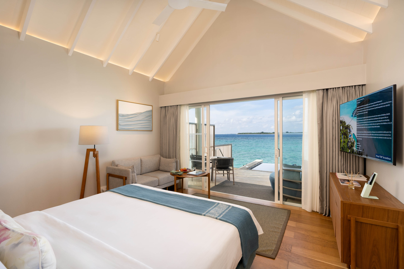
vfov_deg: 73.8
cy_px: 134
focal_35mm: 16
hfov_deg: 96.7
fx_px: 180
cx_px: 202
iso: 500
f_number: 8
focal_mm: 16
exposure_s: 1/320
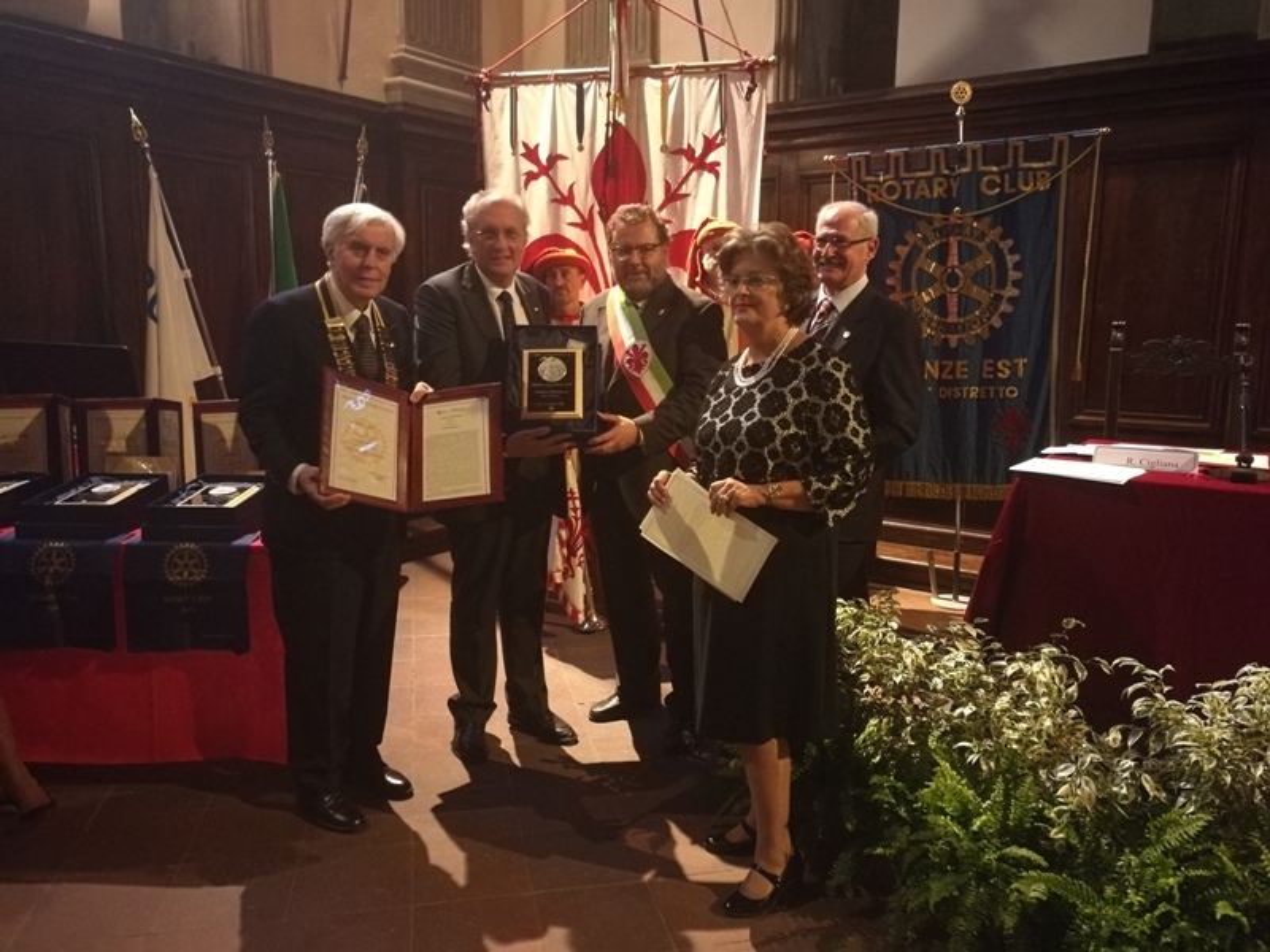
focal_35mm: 27
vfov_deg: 51.4
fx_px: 991
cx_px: 635
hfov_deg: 65.3
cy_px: 476
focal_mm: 4.5
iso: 1250
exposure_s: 1/17.1
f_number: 2.2
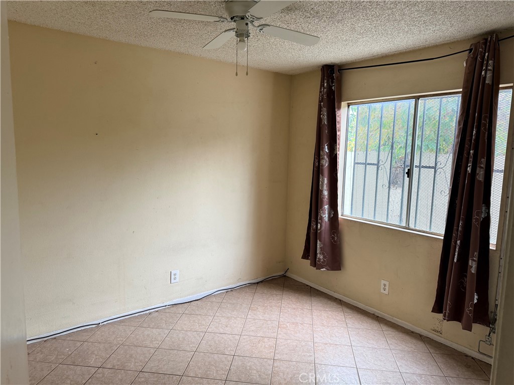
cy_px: 192
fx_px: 356
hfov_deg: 71.6
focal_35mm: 24
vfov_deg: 56.8
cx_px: 257
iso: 125
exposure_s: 1/121
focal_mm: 6.76
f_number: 1.78
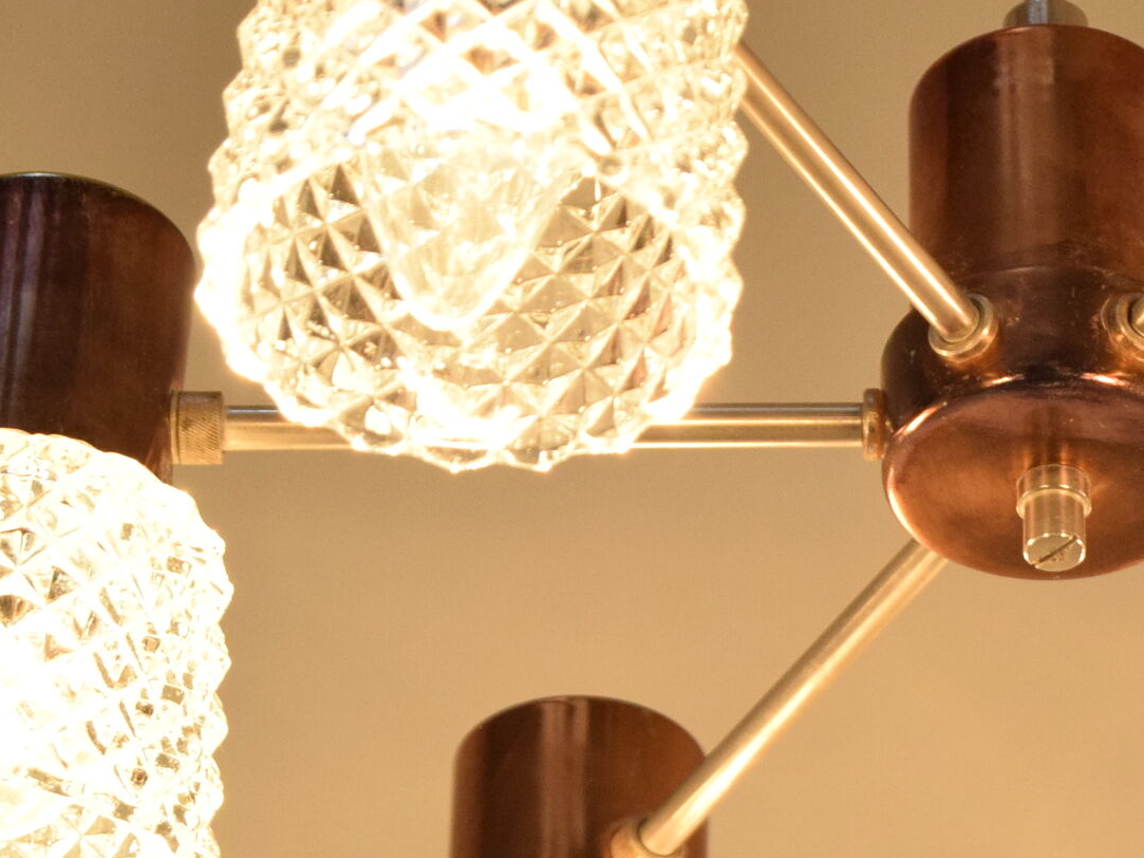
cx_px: 1074
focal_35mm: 219
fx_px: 7248
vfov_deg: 6.8
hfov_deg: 9.0
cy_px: 480
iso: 1600
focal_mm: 55
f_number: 5.6
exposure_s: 1/125
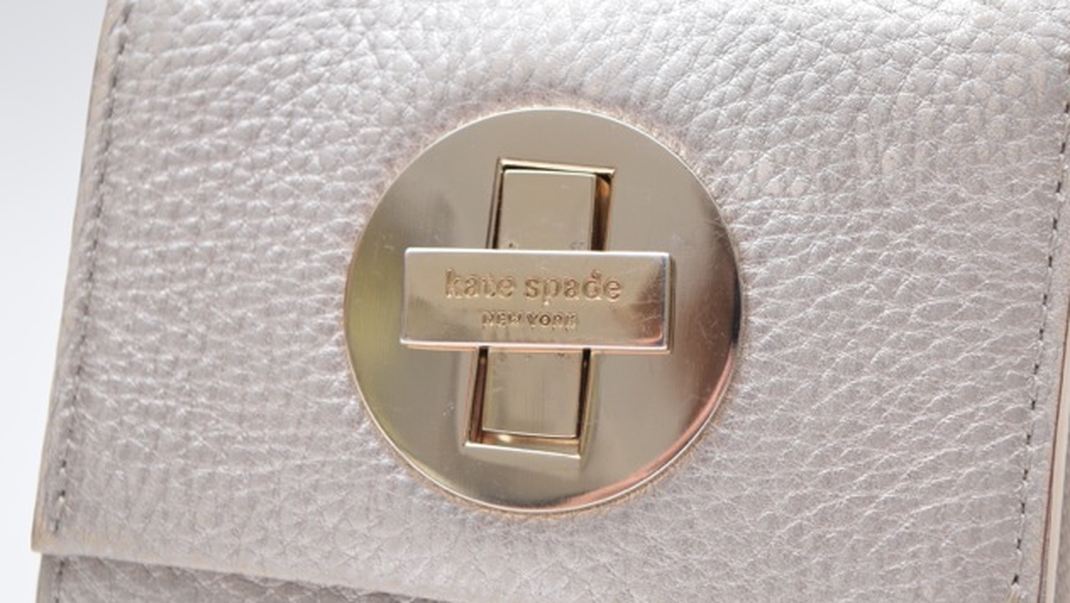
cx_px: 537
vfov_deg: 13.8
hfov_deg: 24.3
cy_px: 292
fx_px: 2484
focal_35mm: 88
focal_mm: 55
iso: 800
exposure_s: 1/125
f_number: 5.6
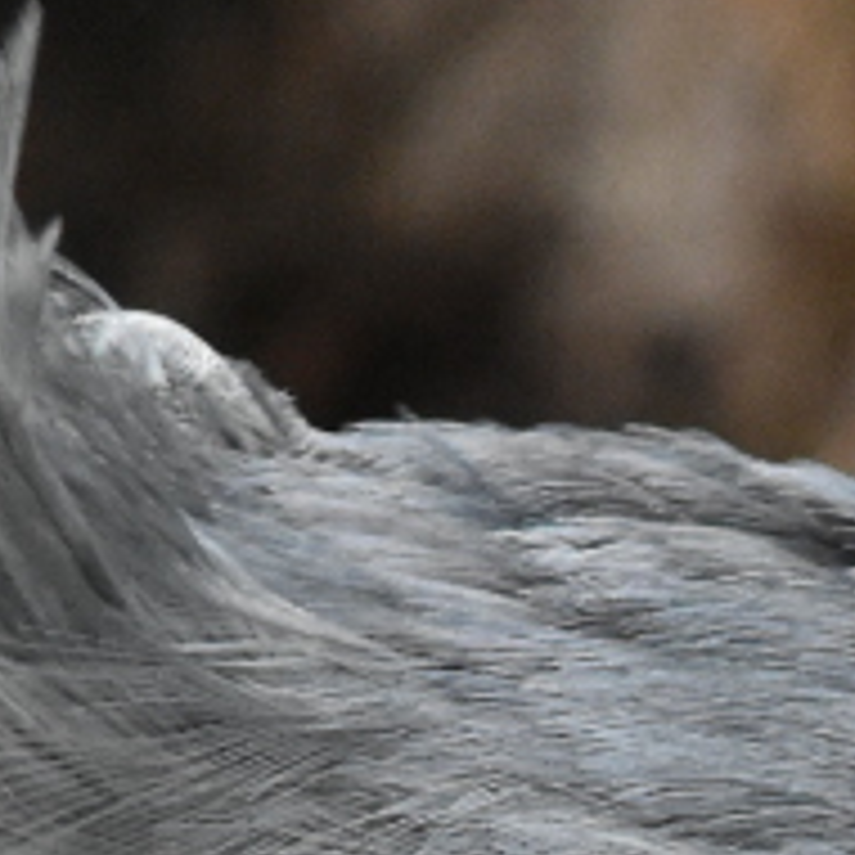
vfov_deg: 1.5
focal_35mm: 1193
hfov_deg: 1.5
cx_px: 2696
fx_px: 33338
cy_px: 1899
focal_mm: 110
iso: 3200
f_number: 6.3
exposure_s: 1/320
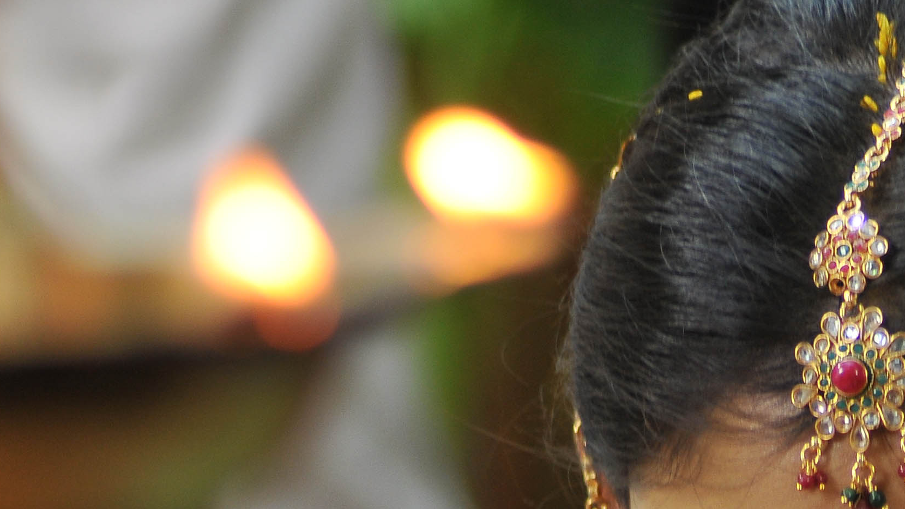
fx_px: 15080
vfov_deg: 1.9
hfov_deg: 3.4
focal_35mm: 628
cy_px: 693
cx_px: 965
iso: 320
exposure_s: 1/40
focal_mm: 155
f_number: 5
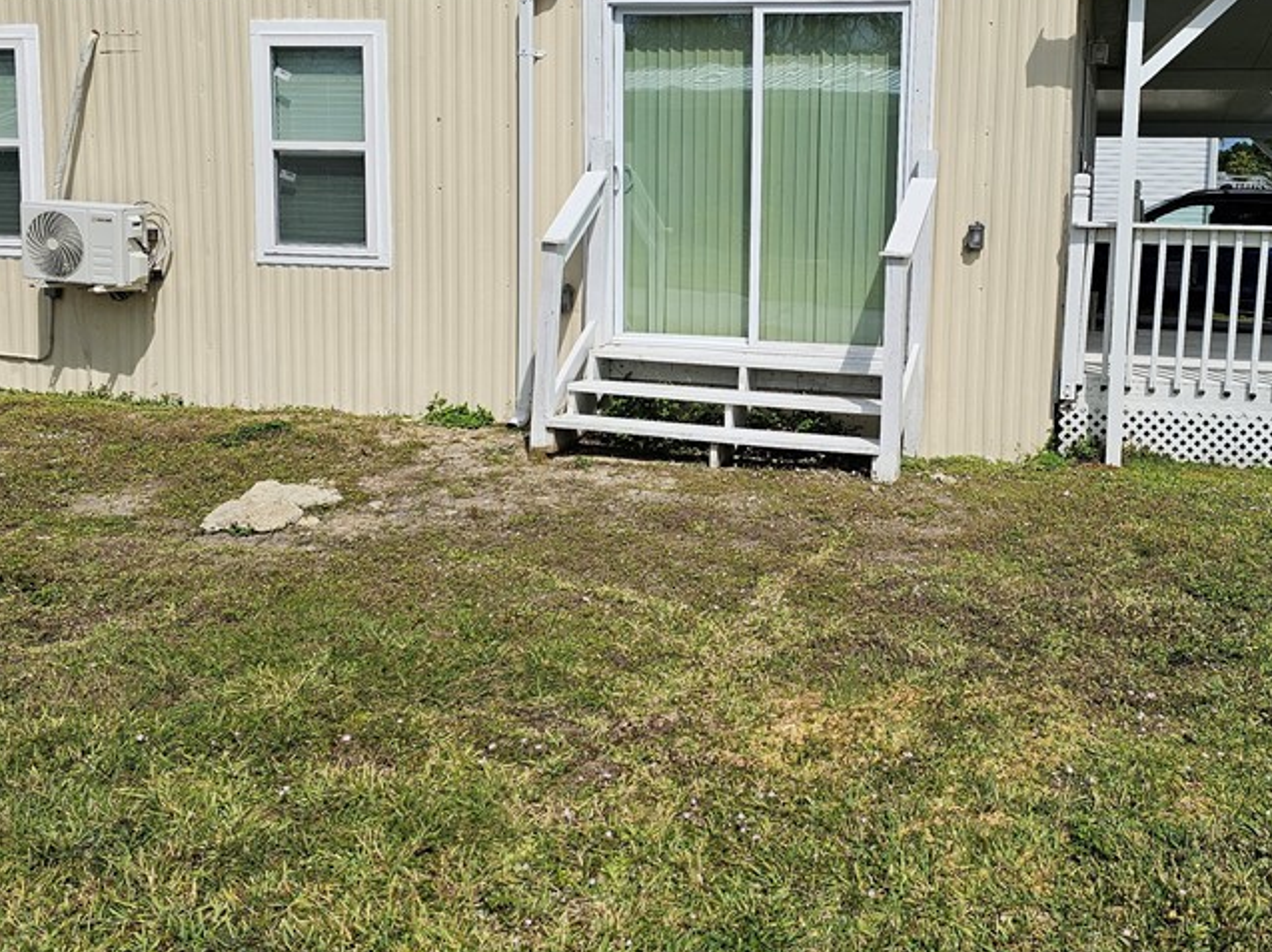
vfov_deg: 38.2
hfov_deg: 49.8
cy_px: 323
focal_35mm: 37
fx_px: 1359
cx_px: 765
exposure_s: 1/2544
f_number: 1.7
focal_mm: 6.3
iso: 10
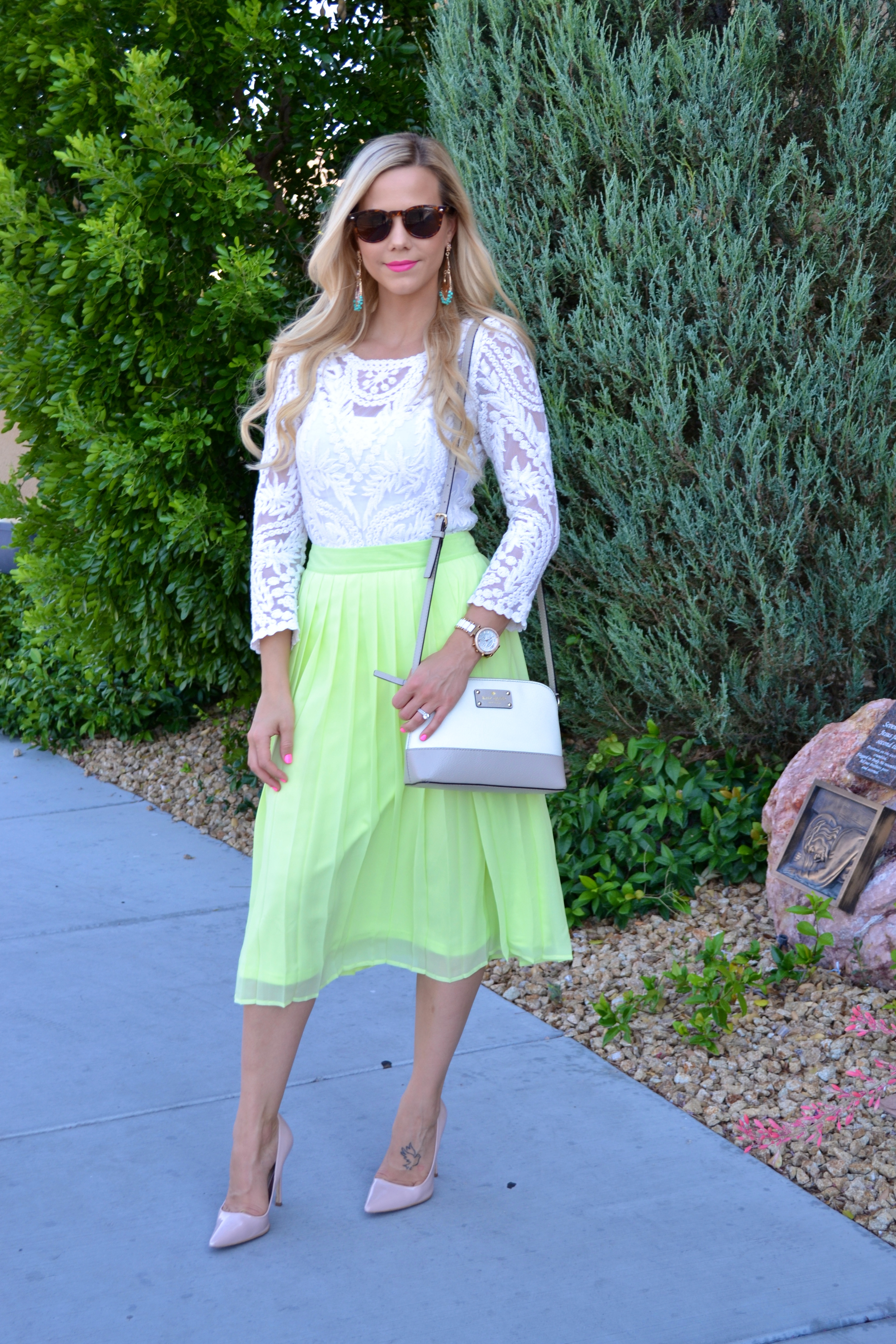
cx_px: 448
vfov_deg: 38.9
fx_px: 1904
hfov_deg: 26.5
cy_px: 672
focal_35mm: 51
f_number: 5.6
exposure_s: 1/200
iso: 200
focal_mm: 34
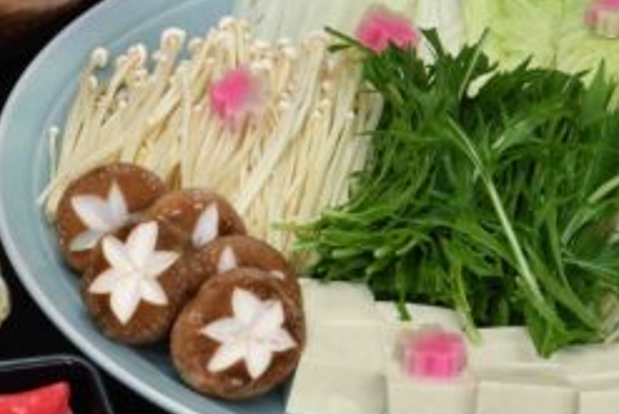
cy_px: 311
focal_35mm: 224
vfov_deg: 6.1
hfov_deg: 9.0
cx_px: -221
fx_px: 3854
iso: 200
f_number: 13
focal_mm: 48
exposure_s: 1/4
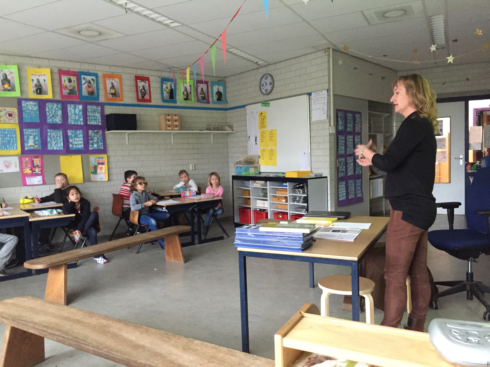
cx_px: 245
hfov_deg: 61.7
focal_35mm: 29
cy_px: 184
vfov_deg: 48.2
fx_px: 411
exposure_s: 1/17
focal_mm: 4.15
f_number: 2.2
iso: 400
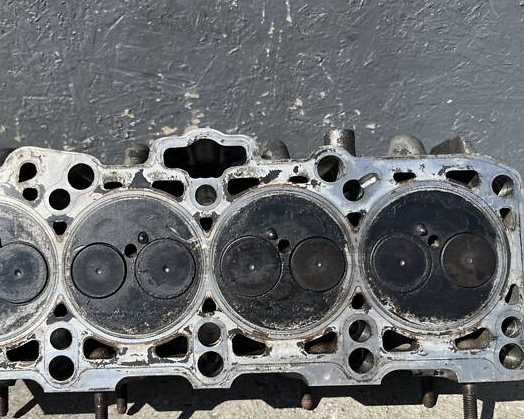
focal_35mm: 31
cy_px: 235
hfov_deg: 56.8
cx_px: 210
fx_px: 481
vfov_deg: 47.0
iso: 50
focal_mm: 5.1
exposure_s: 1/2463
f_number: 1.6
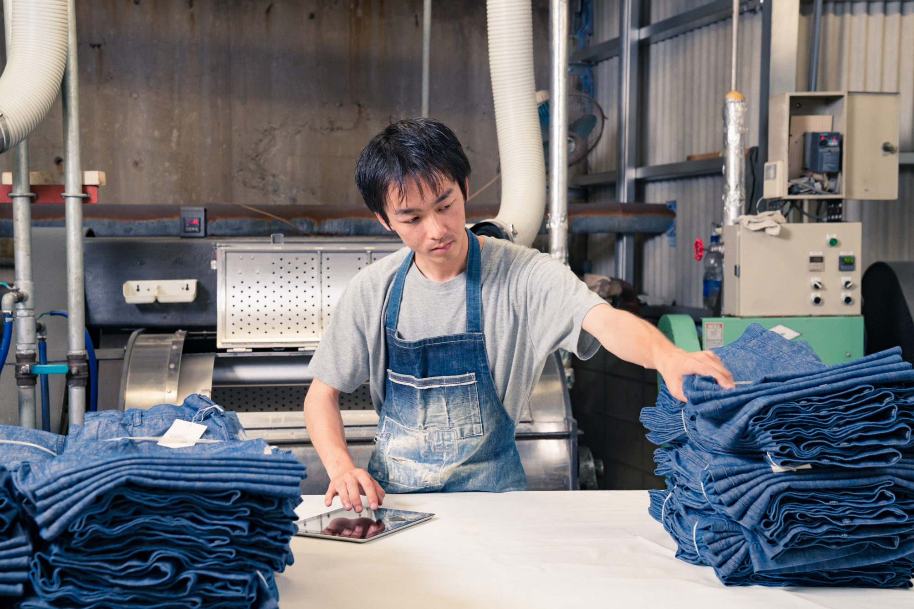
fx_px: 1244
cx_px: 463
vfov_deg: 27.5
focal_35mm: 49
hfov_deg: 40.3
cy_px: 306
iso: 800
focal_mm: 48
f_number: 5.6
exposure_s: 1/125
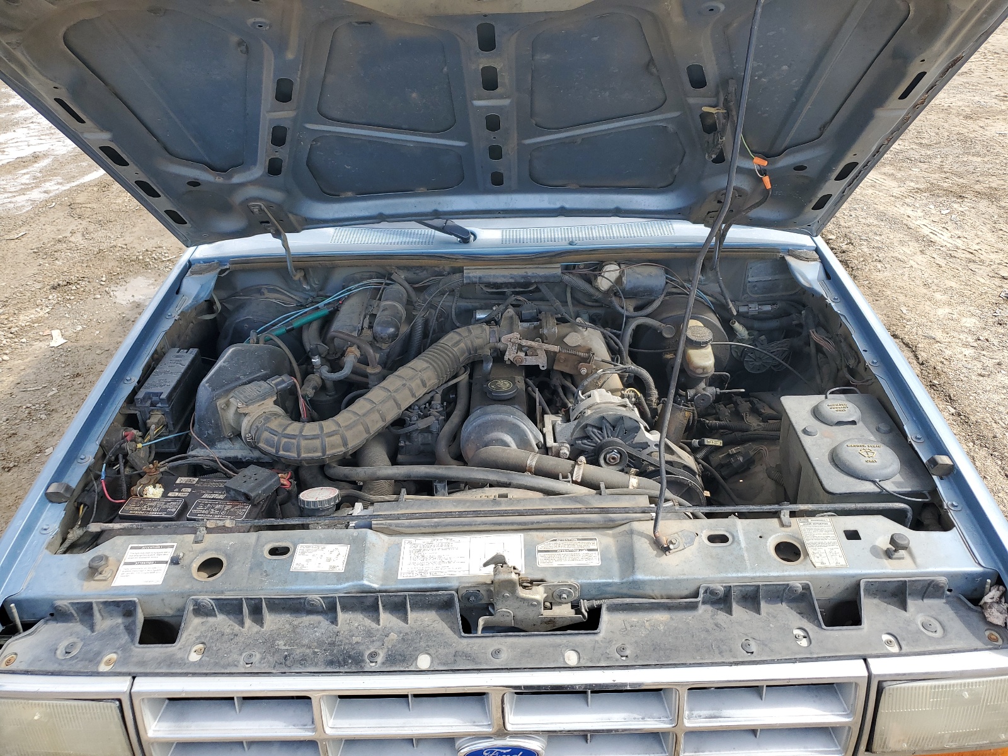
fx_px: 757
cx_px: 504
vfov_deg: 53.1
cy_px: 378
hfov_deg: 67.3
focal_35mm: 26
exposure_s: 1/714
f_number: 1.5
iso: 50
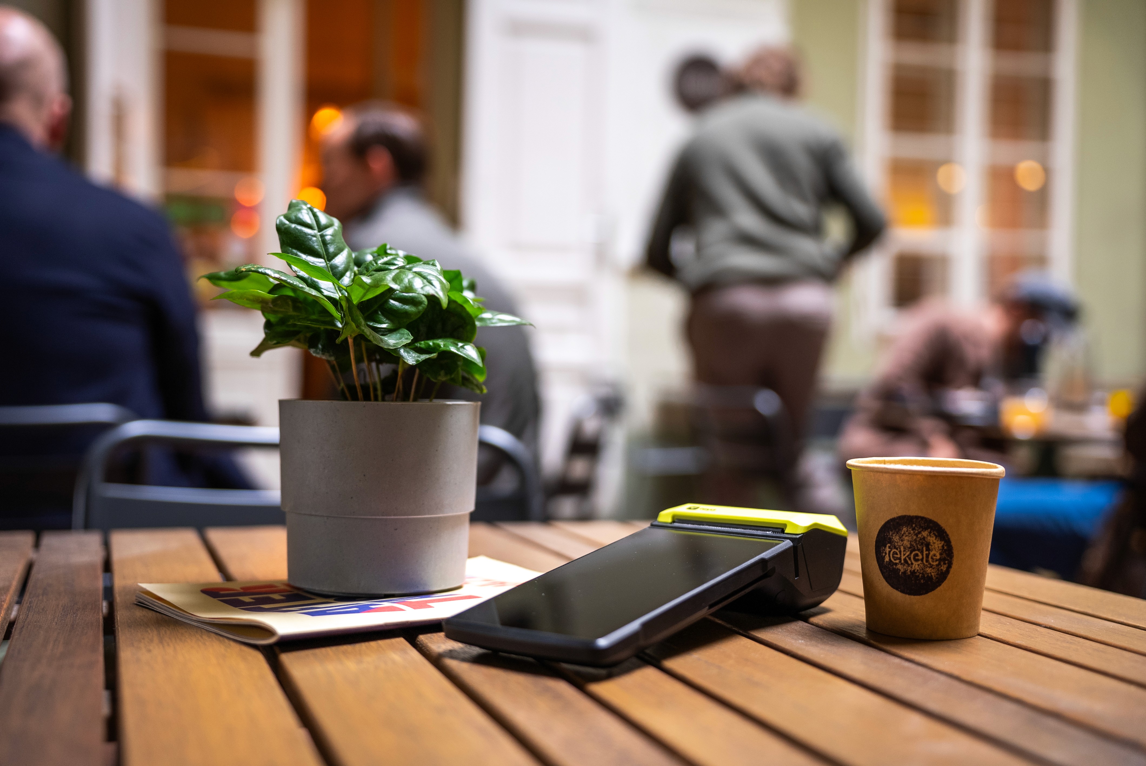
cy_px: 383
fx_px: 1360
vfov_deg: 31.4
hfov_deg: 45.7
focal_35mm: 43
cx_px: 573
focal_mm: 42.7
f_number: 2.8
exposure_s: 1/250
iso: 640
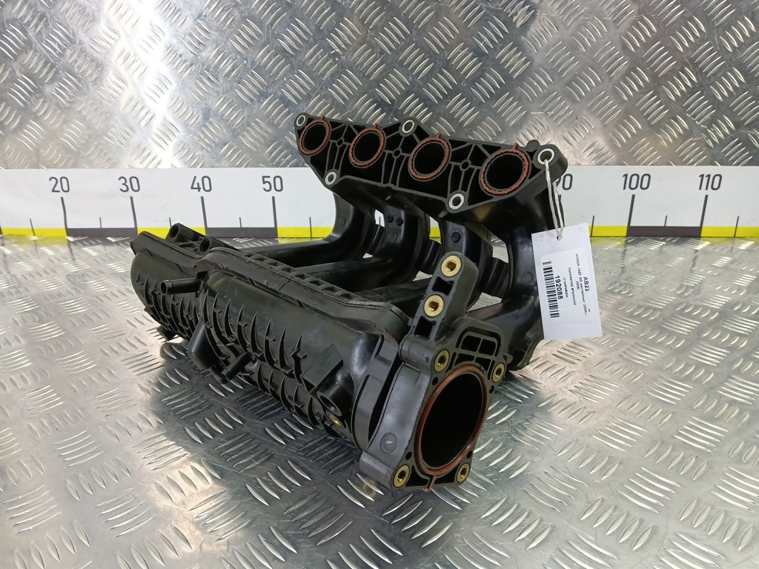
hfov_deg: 73.9
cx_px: 380
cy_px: 284
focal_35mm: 23
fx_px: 504
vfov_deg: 58.9
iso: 186
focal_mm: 4.11
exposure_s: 1/50
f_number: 1.6
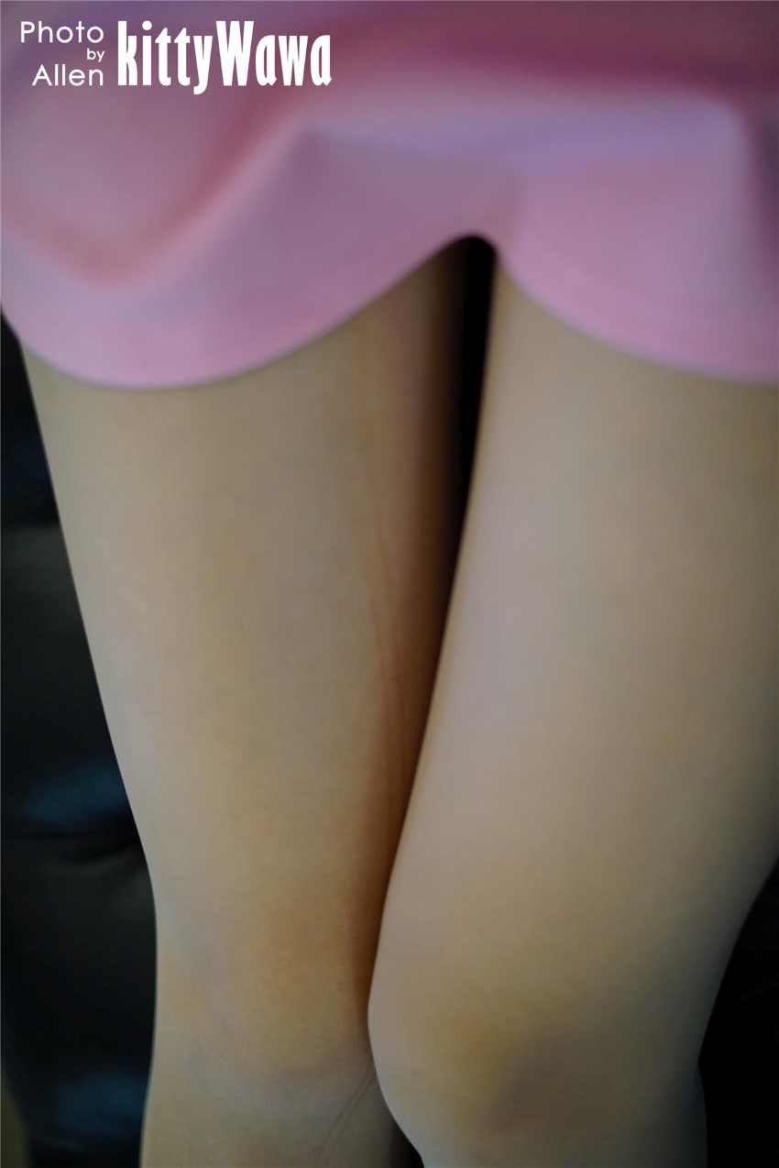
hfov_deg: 27.0
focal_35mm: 50
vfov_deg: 39.6
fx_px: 1622
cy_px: 584
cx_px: 390
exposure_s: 1/60
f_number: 2
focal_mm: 50
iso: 1250
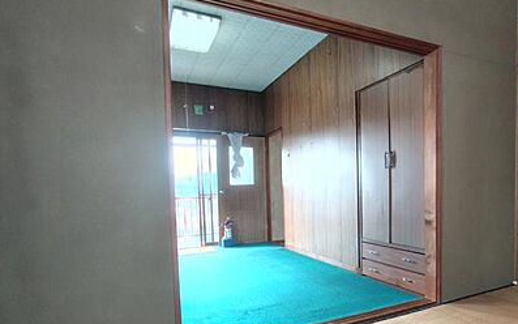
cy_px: 212
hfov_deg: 73.8
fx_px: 339
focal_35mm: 24
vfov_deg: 50.3
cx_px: 316
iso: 416
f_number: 2.4
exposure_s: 1/40
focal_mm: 1.6
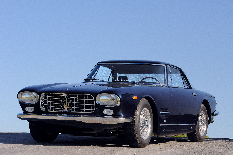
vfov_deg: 14.8
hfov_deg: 22.2
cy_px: 78
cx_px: 116
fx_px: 595
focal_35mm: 92
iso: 2500
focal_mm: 92
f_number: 13
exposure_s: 1/400
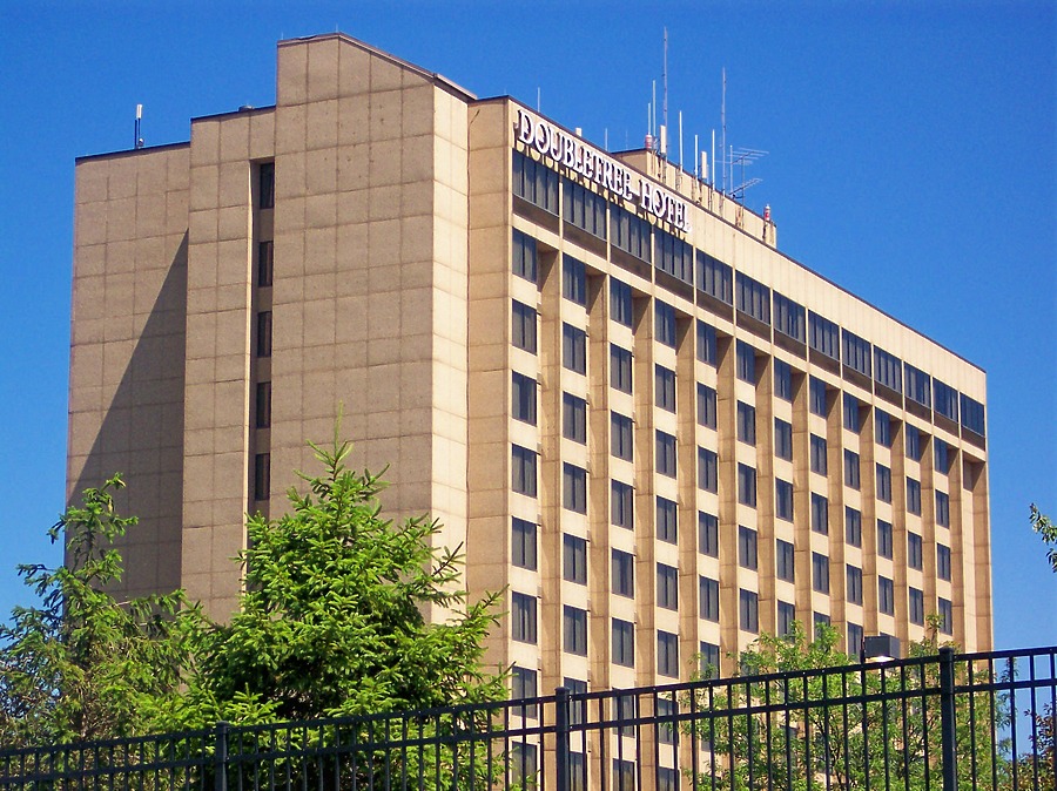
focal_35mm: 101
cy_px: 396
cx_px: 528
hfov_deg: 19.5
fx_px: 3082
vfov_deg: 14.6
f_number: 4.8
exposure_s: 1/700
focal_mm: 21.3
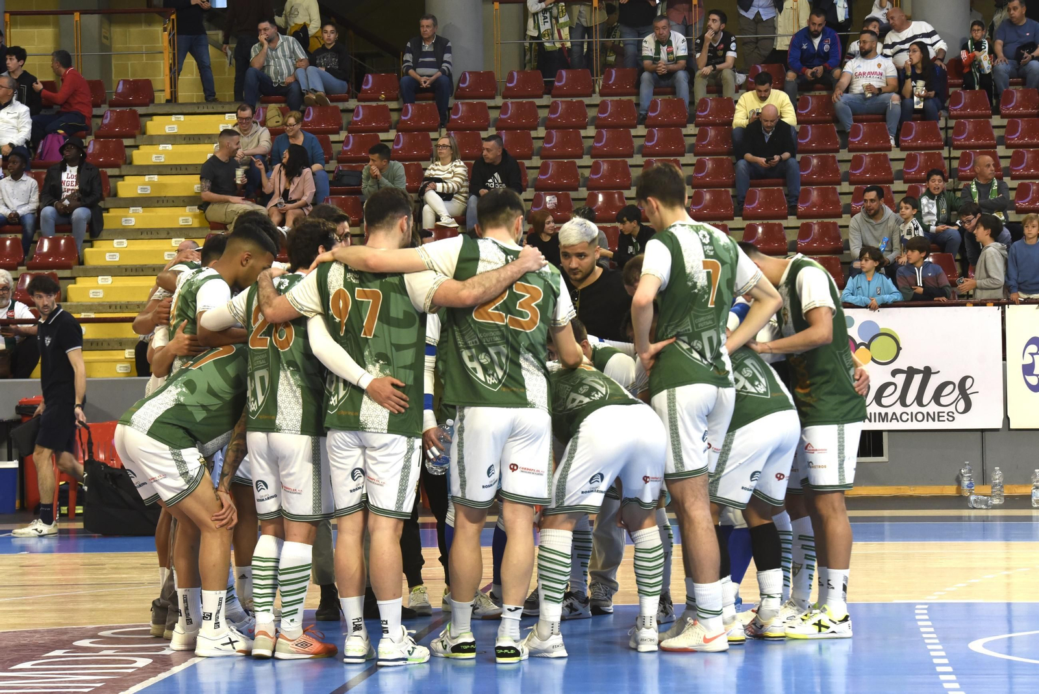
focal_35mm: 105
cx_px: 520
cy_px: 347
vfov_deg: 13.1
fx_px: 3031
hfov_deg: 19.4
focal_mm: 105
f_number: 6.3
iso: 1800
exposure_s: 1/160
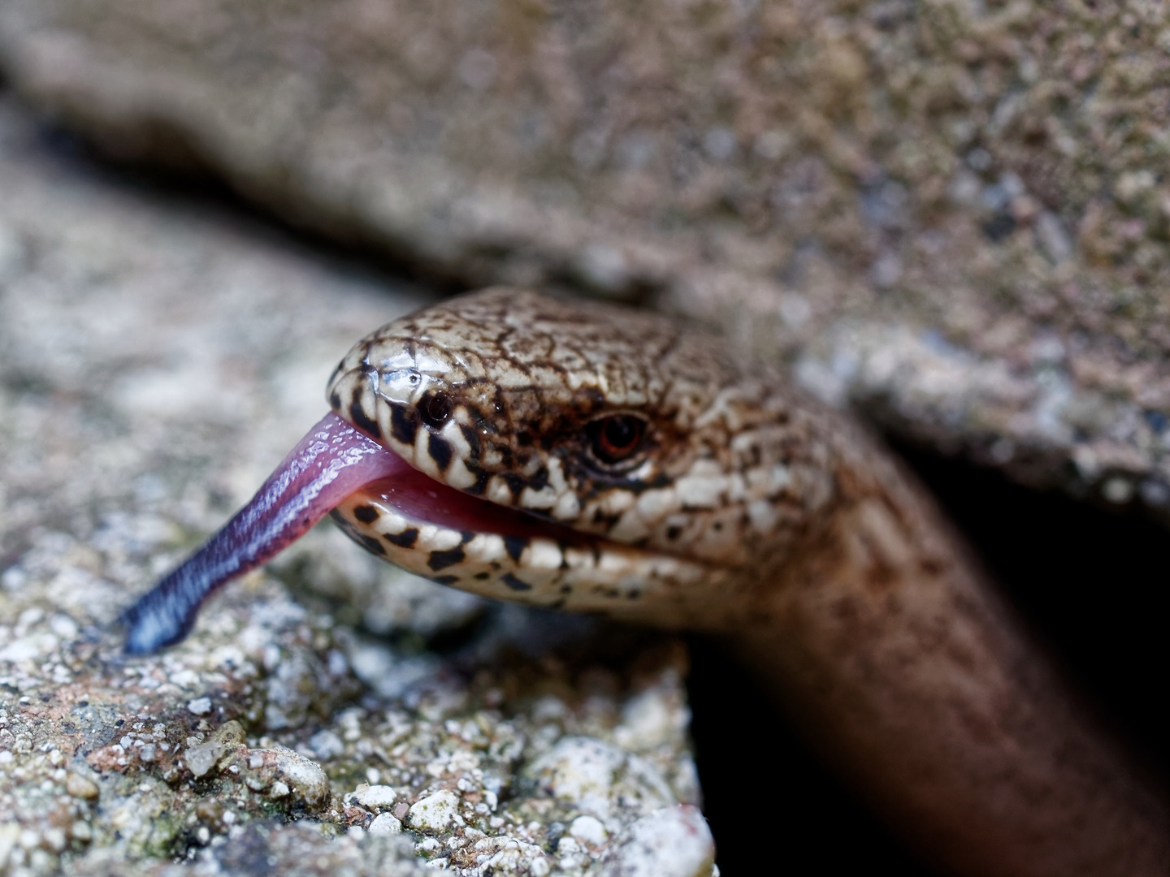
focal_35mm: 60
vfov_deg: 24.4
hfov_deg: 32.2
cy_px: 438
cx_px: 585
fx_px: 2028
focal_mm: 30
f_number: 5.6
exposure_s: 1/160
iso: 1600
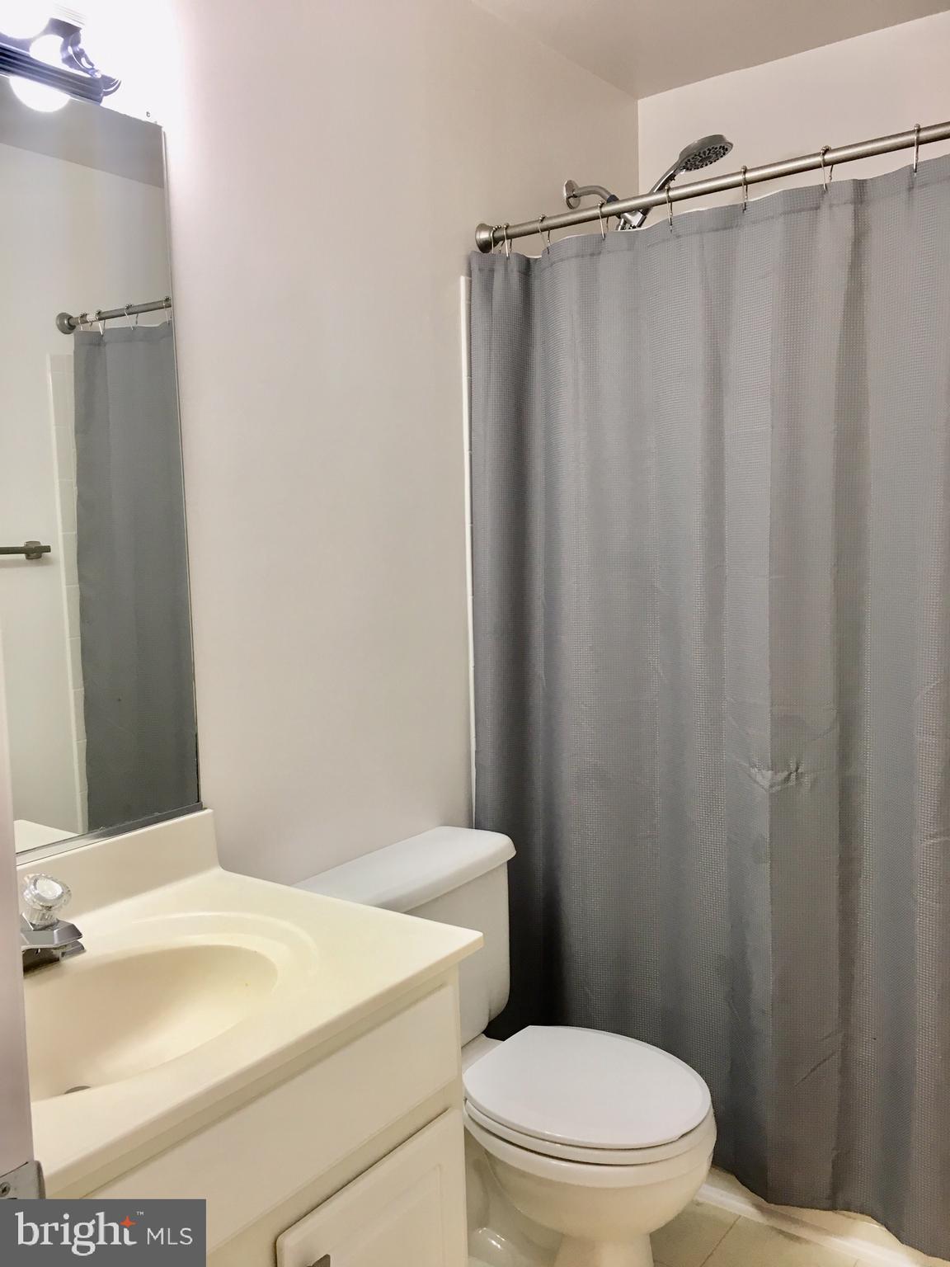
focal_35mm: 29
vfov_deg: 61.7
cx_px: 475
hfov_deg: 48.2
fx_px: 1061
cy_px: 634
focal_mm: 4.15
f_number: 2.2
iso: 50
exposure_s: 1/30
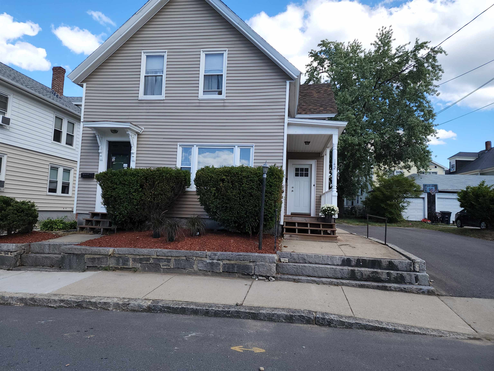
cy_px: 186
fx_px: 328
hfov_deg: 73.9
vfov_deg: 58.9
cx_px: 247
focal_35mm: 23
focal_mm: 6.4
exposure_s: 1/504
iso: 12
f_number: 1.8
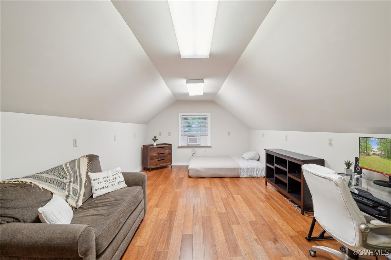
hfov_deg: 100.4
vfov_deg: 77.3
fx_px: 163
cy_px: 130
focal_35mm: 15
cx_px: 196
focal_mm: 10
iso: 250
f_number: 8
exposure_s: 1/5
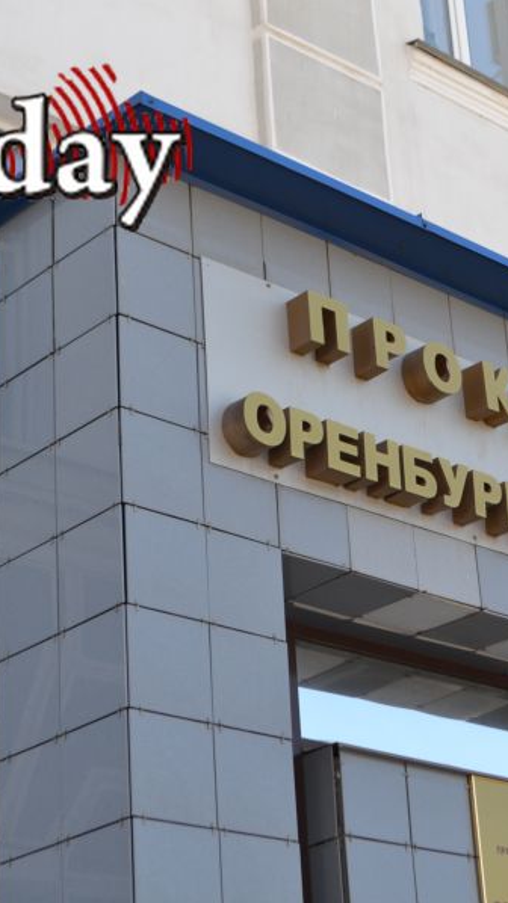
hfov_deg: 14.5
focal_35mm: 83
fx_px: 1984
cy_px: 452
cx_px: 384
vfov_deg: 25.7
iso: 125
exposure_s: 1/125
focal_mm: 35
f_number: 5.6
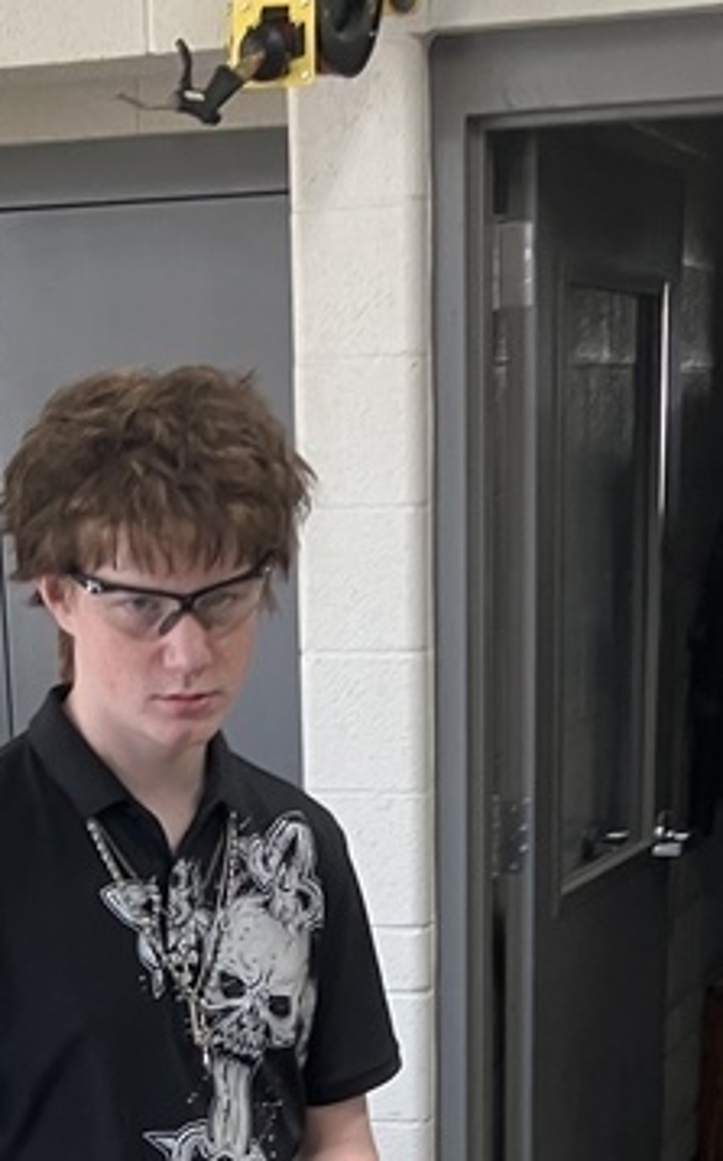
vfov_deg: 22.3
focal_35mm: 85
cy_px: 1427
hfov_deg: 15.3
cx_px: 266
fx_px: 2686
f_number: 1.8
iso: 64
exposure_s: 1/60
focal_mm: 3.99
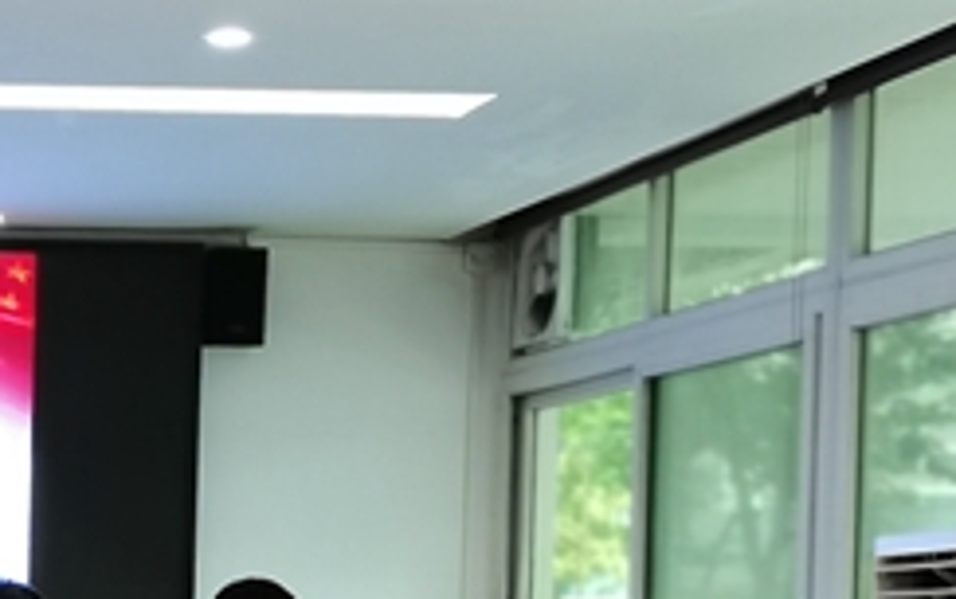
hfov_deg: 16.3
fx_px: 3077
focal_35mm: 118
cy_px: 728
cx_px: -427
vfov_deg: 10.9
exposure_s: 1/50
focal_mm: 5.58
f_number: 1.8
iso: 200
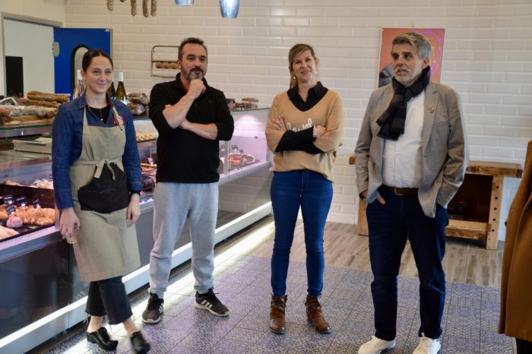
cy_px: 177
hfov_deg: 43.6
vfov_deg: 29.8
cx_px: 266
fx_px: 665
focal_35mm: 45
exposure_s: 1/40
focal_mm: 30
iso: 400
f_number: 4.2
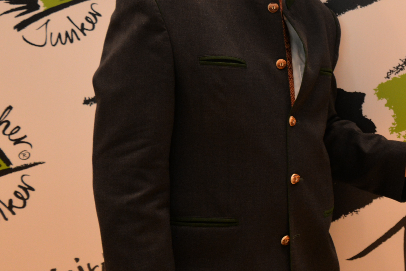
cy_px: 22
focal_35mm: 83
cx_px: 458
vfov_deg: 16.2
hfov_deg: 22.9
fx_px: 936
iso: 800
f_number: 4
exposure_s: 1/60
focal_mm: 32
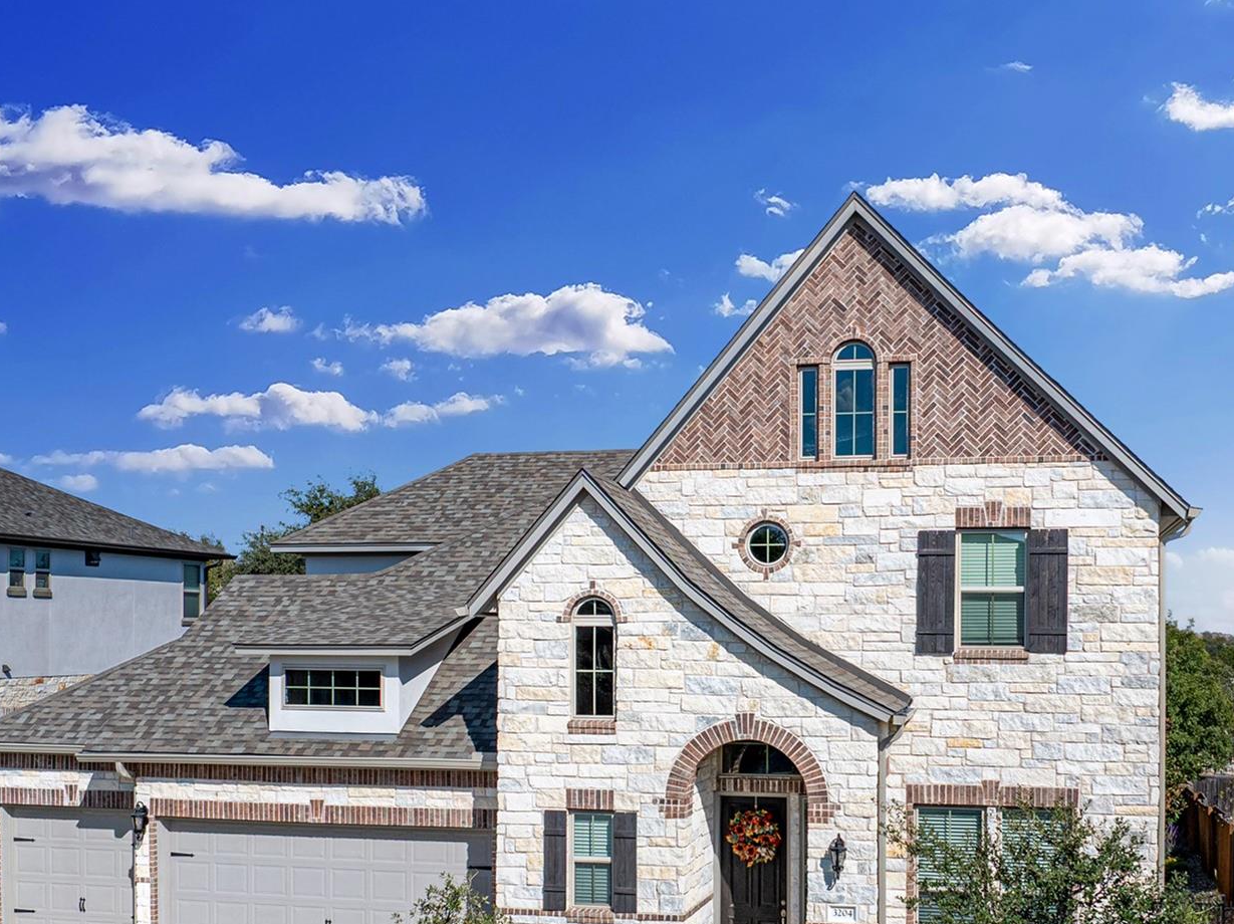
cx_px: 713
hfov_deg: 46.7
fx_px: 1425
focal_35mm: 40
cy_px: 640
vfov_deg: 35.4
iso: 100
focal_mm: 12.29
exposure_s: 1/4000
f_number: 2.8
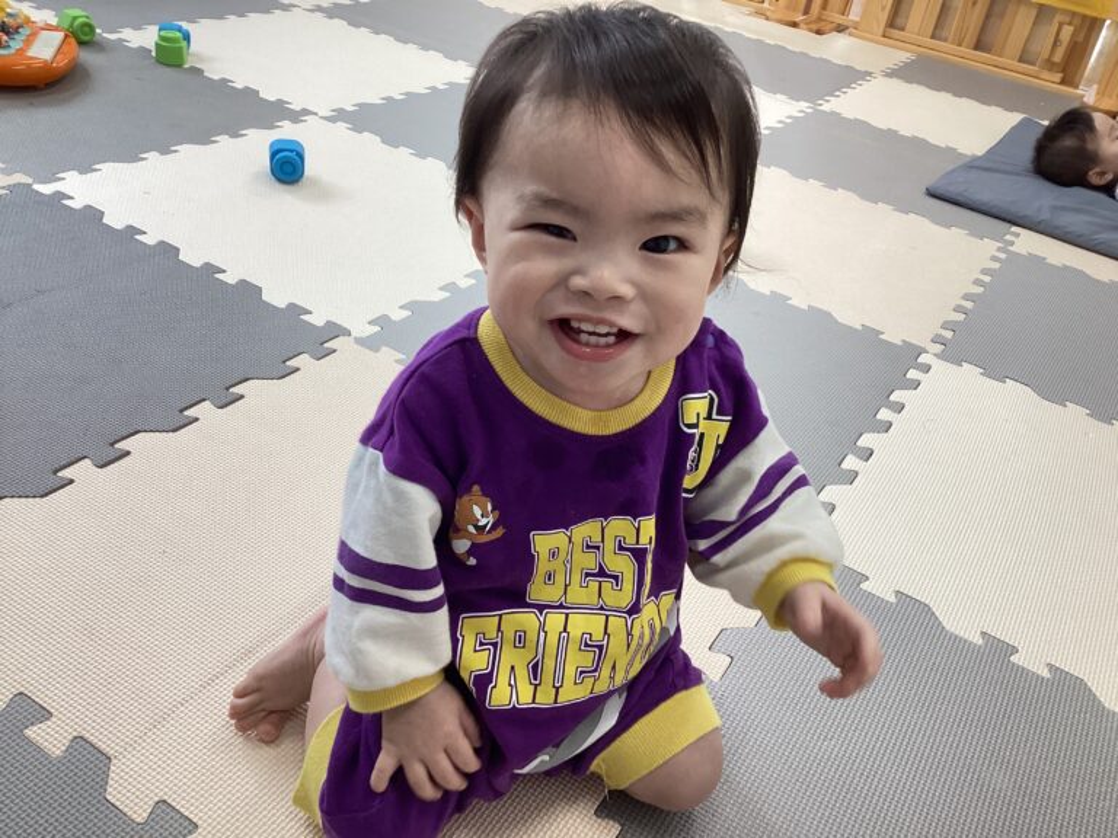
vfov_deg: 45.4
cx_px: 559
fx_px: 1001
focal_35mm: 31
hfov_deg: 58.4
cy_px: 419
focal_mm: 3.3
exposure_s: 1/50
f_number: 2.4
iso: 80
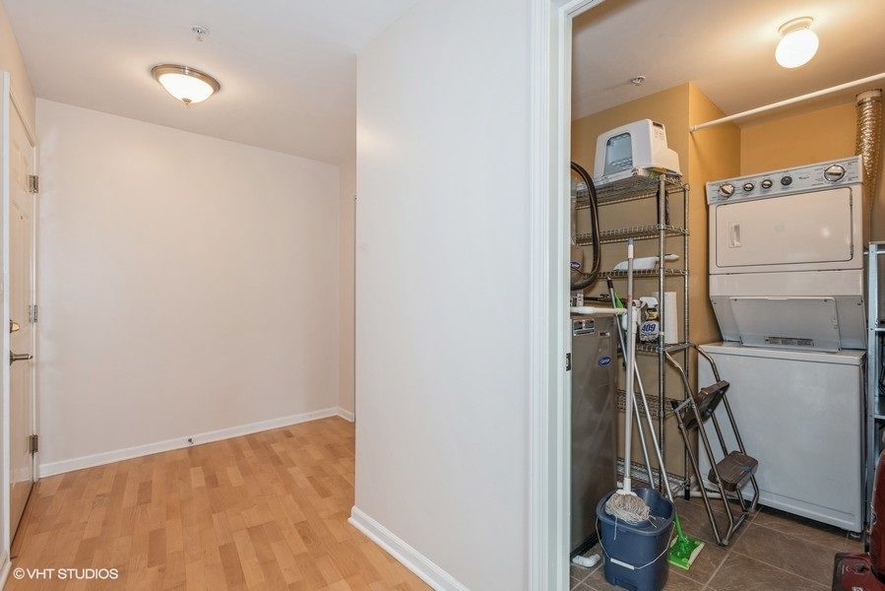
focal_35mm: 17
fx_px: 418
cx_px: 442
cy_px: 296
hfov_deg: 93.3
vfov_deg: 70.5
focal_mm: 17
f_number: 8
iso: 400
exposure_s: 1/5
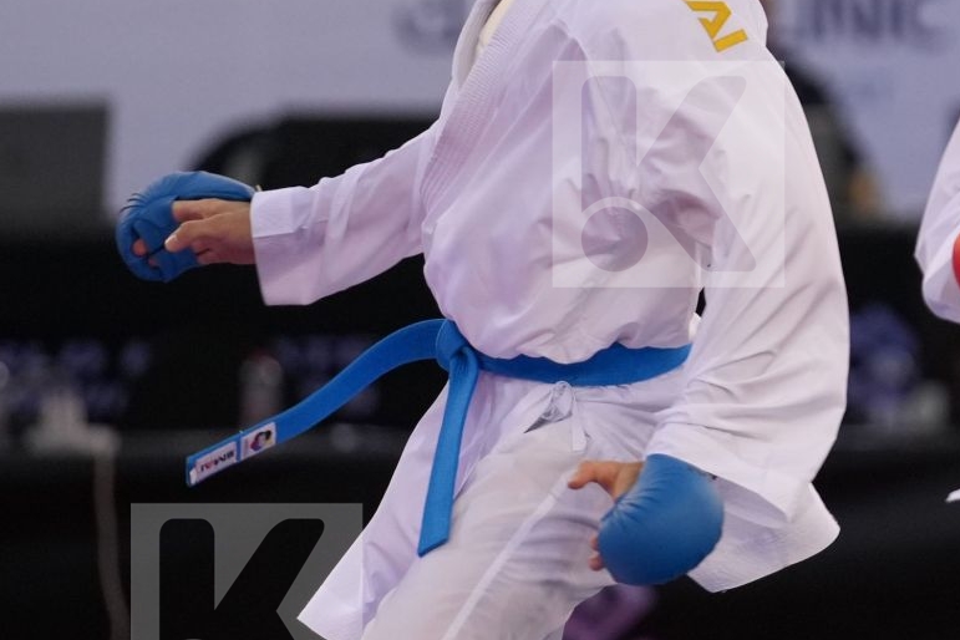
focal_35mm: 700
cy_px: 174
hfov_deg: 2.9
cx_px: 1091
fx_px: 18665
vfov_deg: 2.0
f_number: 2.8
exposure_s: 1/1000
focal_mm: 200
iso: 1600
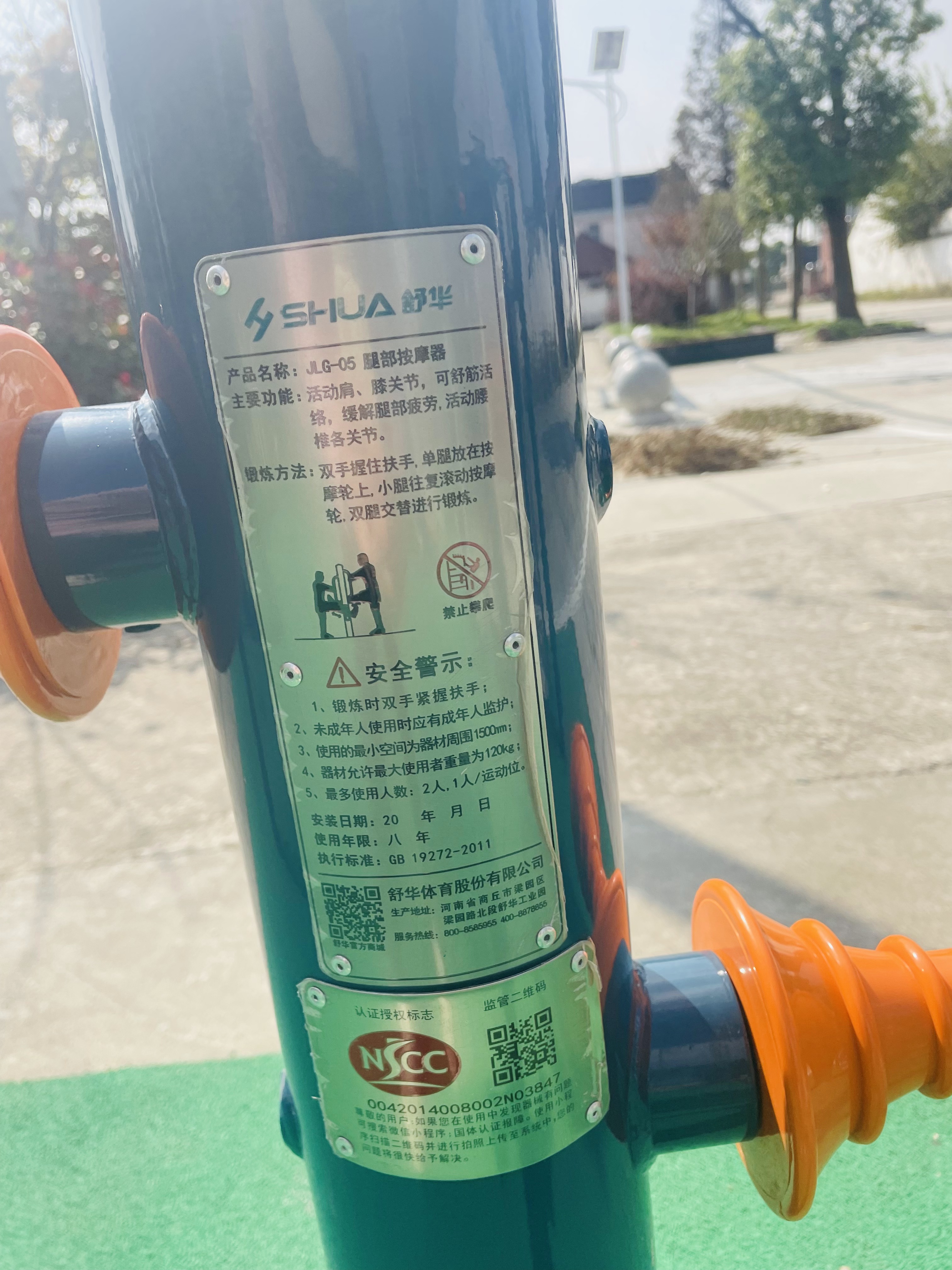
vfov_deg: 67.3
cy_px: 635
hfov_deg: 53.1
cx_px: 476
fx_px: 953
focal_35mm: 26
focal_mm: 4.2
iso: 32
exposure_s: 1/2747
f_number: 1.6
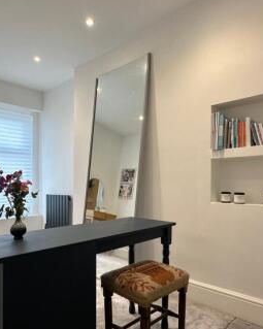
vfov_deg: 67.9
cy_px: 182
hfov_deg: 56.6
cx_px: 115
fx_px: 243
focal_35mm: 25
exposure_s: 1/100
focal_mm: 2.22
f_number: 2.2
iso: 100
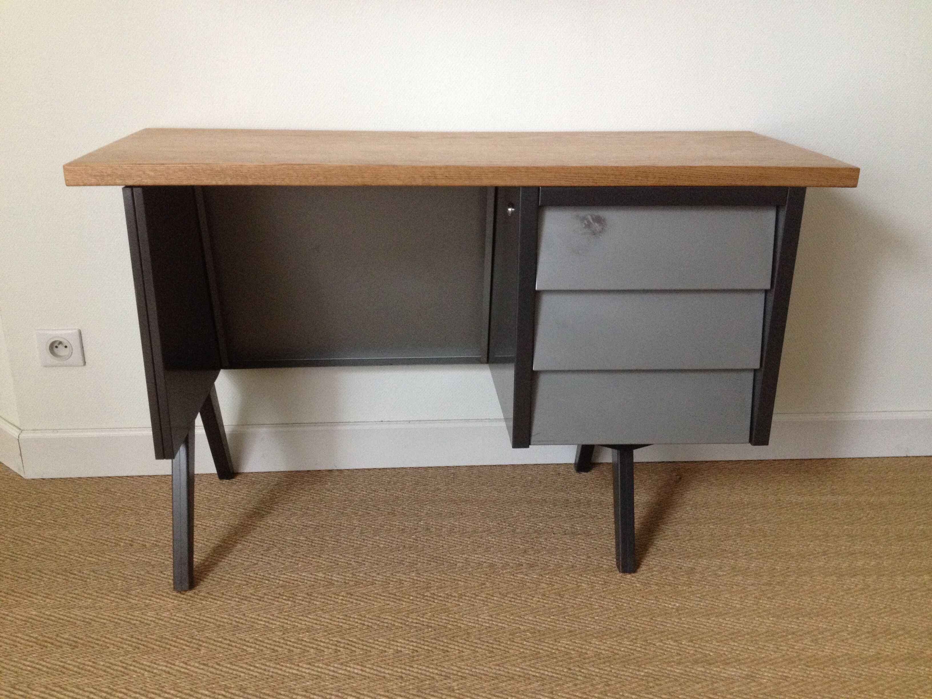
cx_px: 466
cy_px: 350
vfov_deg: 40.7
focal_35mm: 35
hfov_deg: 52.6
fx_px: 942
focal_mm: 4.28
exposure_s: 1/20
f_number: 2.4
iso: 250
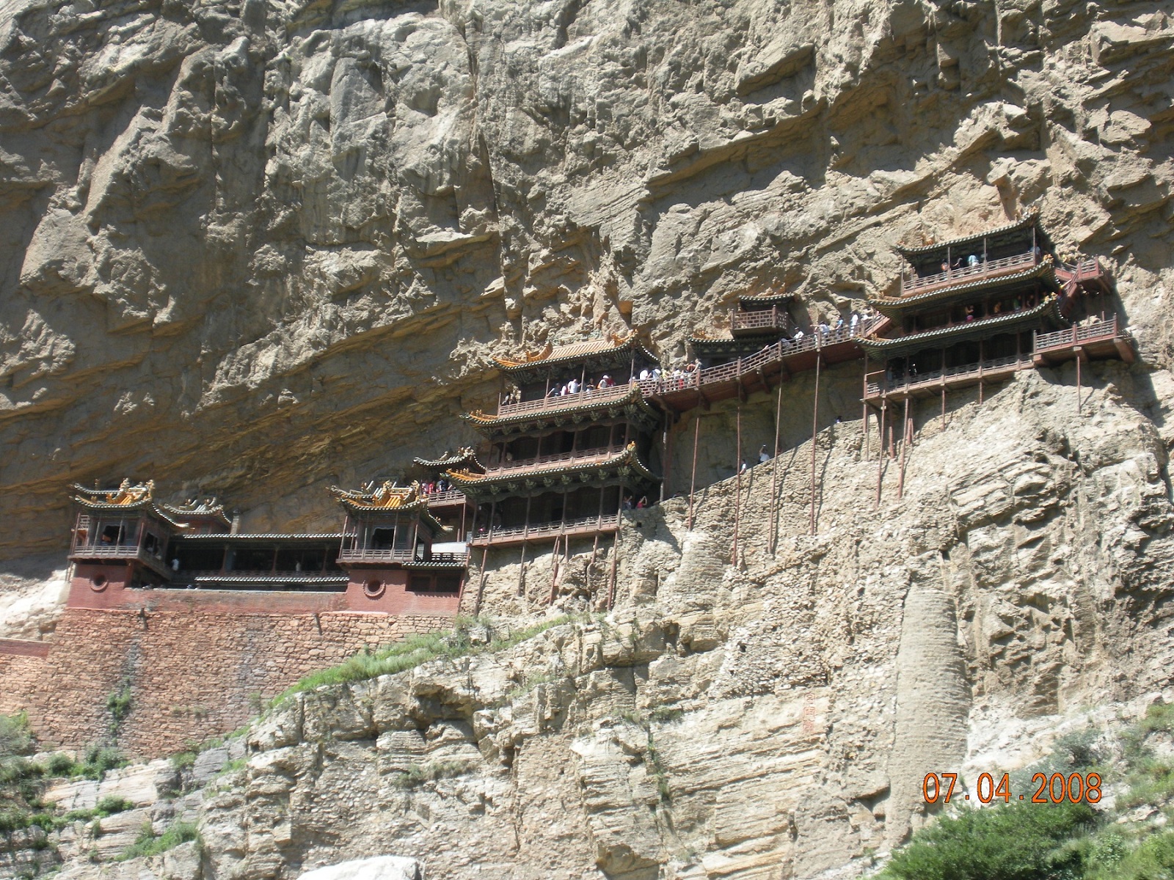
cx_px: 587
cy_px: 440
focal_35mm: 52
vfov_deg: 28.0
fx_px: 1764
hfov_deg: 36.8
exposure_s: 1/150
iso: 64
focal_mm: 9.1
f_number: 4.4
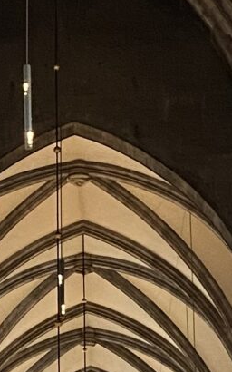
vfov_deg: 12.1
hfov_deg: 7.6
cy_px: 326
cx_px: -13
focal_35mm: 172
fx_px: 1741
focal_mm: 4.25
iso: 500
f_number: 1.8
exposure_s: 1/25
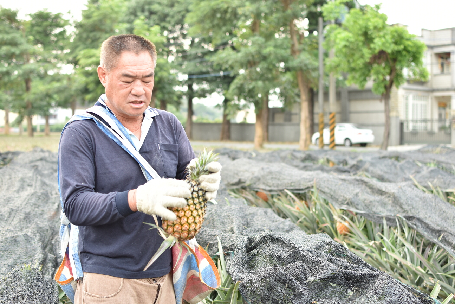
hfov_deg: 37.8
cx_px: 228
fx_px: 664
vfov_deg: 25.8
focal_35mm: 52
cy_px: 152
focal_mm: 35
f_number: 2.8
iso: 200
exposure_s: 1/125
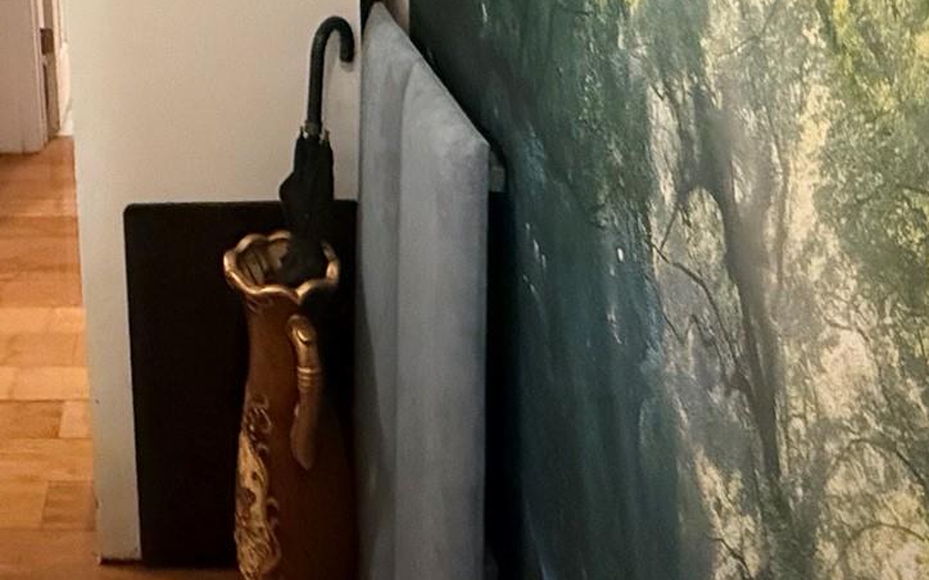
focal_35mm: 42
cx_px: 113
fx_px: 1063
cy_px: -209
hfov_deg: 43.6
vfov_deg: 25.5
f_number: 2.2
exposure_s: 1/60
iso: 1250
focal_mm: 2.22
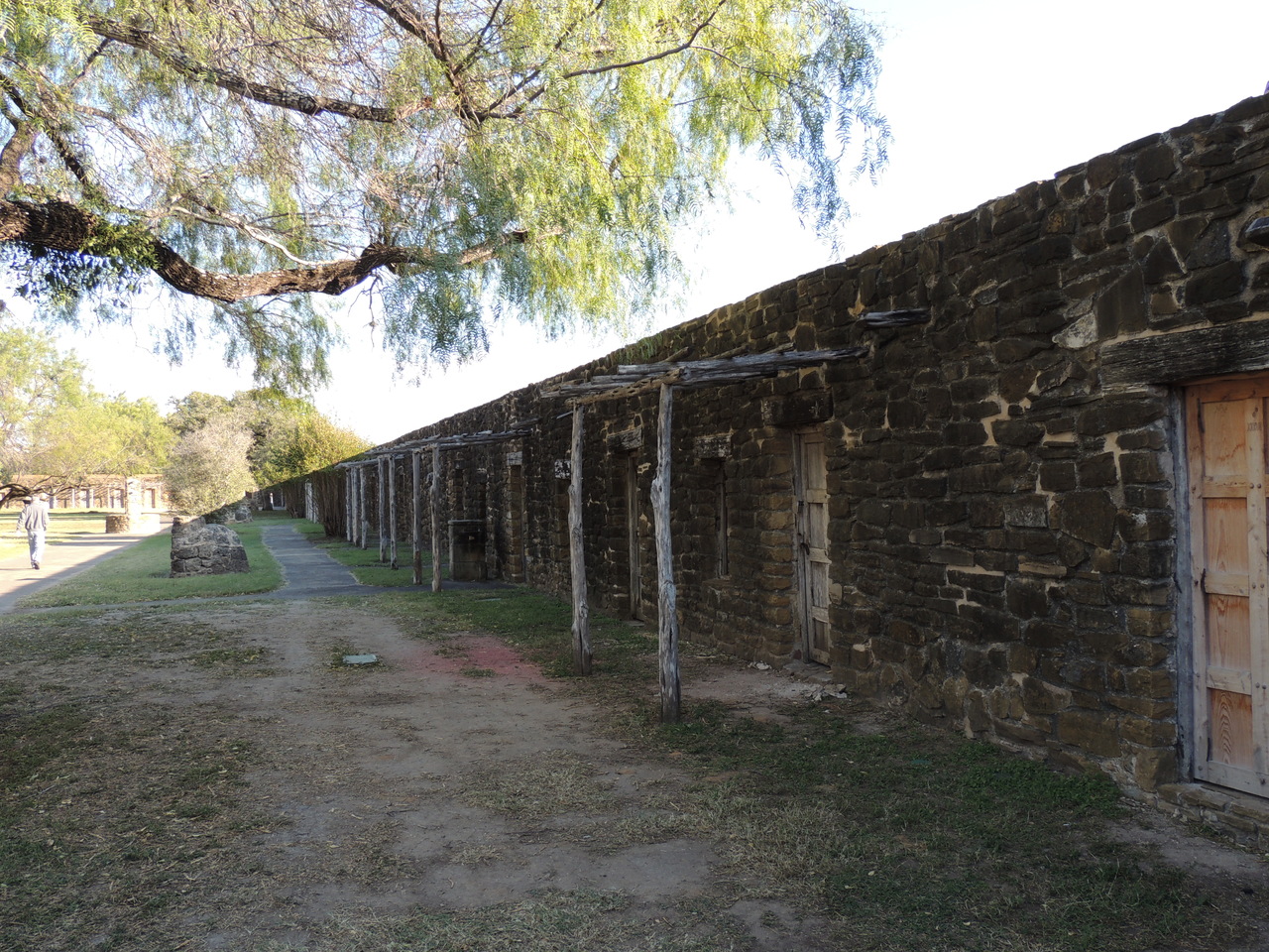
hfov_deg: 55.4
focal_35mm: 33
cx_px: 634
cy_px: 476
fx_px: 1210
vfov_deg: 42.9
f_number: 3.2
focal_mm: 5.8
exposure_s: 1/200
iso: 100
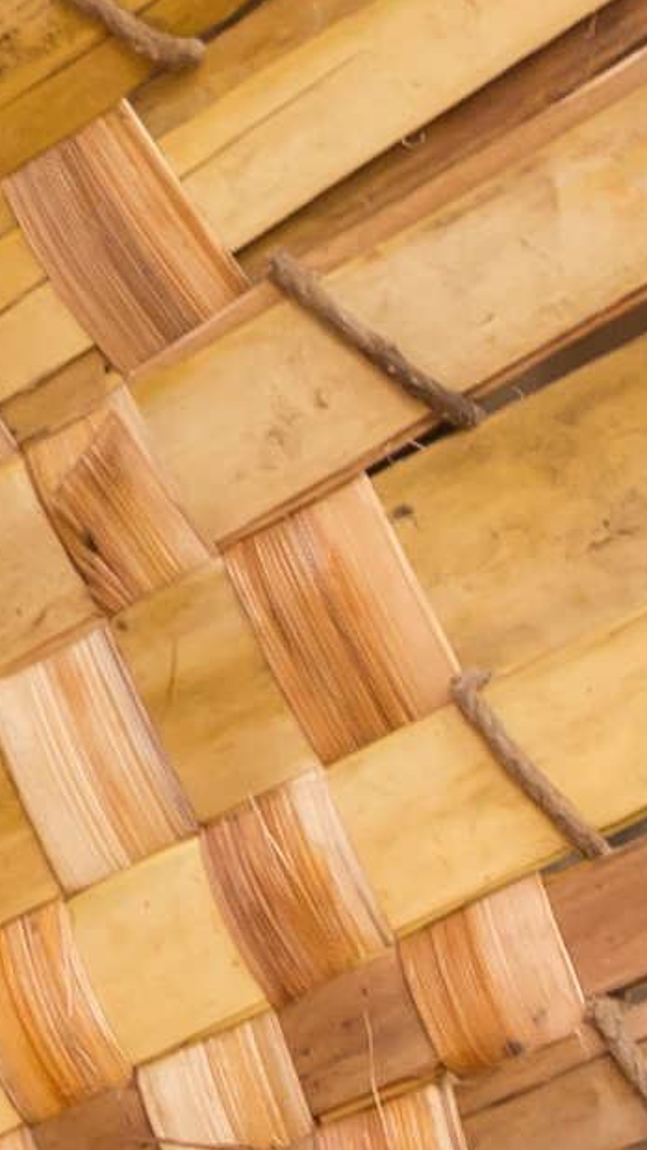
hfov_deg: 1.4
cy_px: -377
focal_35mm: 873
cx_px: -1422
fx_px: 26611
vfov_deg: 2.5
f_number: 2.8
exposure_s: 1/80
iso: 400
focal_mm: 70
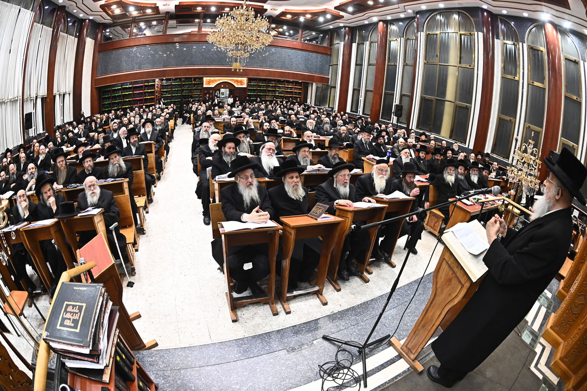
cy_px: 196
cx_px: 294
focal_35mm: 16
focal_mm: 16
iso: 2500
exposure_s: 1/200
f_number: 5.6
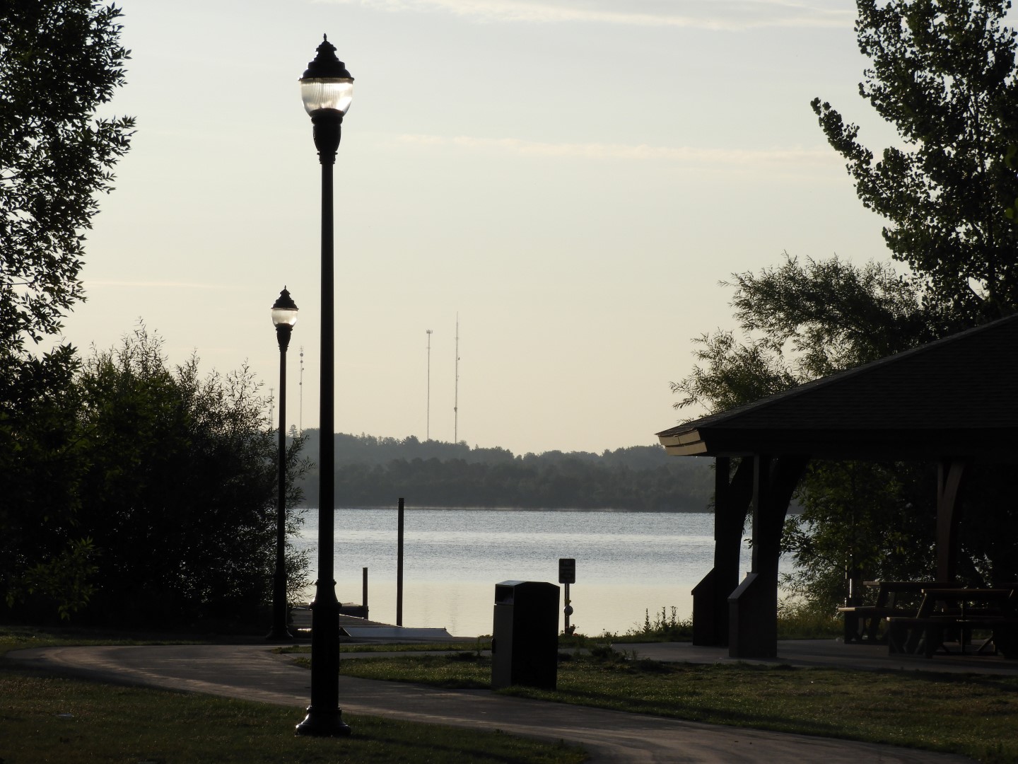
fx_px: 4999
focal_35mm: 170
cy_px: 382
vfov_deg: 8.7
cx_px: 509
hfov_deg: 11.6
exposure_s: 1/1000
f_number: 5.2
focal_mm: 30.5
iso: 100
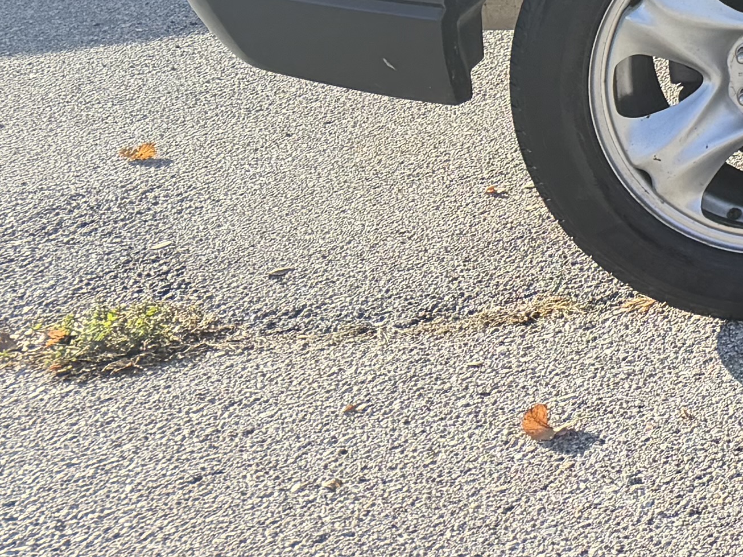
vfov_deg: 12.4
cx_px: 1584
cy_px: -560
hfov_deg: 14.6
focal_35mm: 105
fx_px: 2253
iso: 100
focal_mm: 6.76
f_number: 1.78
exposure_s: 1/1949
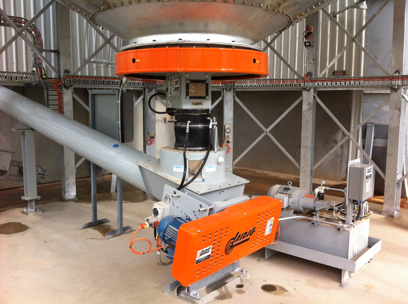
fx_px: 412
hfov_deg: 52.7
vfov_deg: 40.6
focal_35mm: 35
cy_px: 152
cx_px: 204
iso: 80
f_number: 2.8
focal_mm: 3.85
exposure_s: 1/129
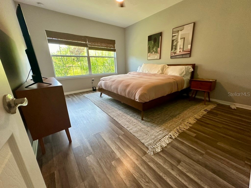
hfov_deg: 102.1
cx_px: 126
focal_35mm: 14
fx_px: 102
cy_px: 94
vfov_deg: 85.7
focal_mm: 2.22
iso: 200
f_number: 2.2
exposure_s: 1/120
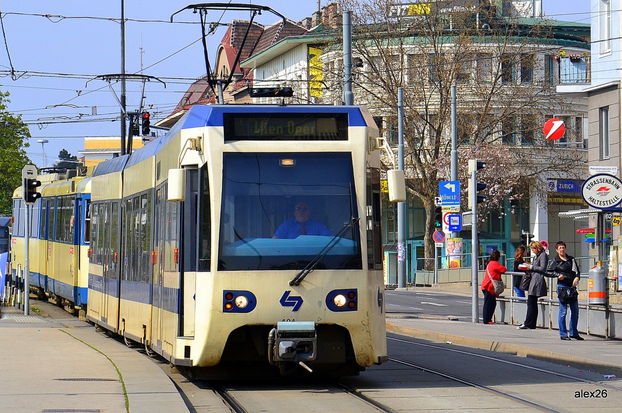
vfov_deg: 13.8
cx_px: 311
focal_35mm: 99
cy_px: 206
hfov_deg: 20.6
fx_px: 1709
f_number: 11
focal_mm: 66
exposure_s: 1/500
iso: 400
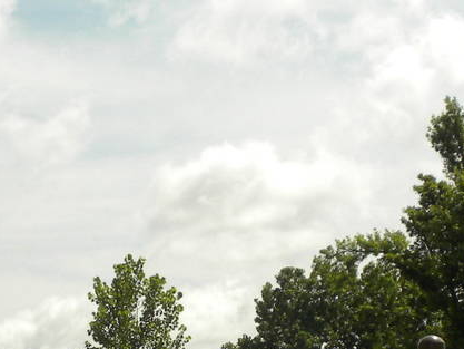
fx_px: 1904
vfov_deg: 10.2
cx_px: 156
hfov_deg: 13.9
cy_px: 464
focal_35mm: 142
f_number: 10
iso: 90
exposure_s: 1/242
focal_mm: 6.6
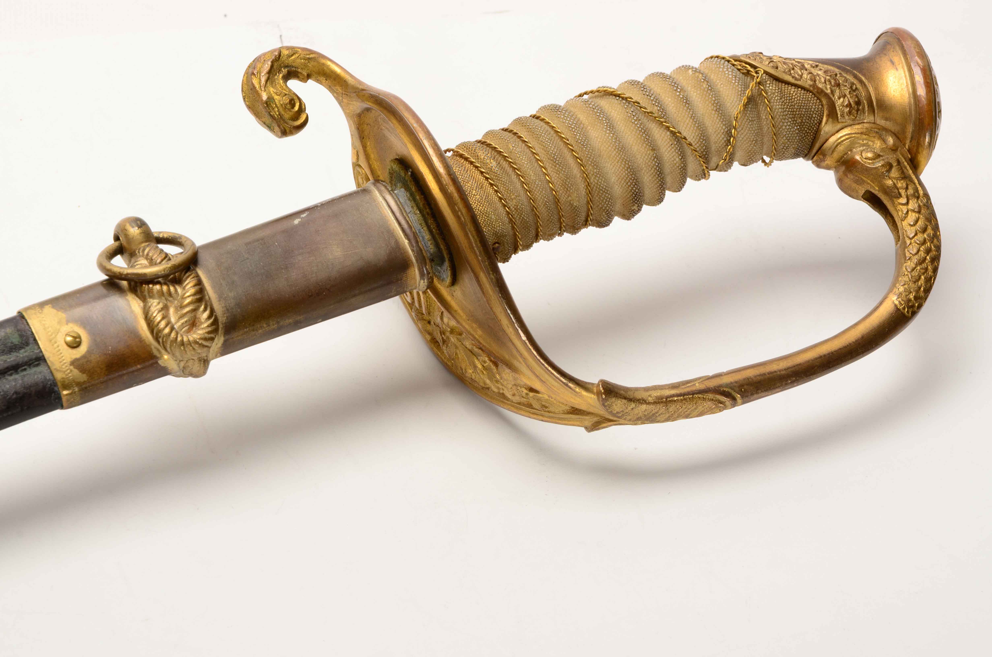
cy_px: 328
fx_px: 4042
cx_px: 496
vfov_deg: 9.3
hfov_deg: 14.0
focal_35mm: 147
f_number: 16
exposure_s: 1/160
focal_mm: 98
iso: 200
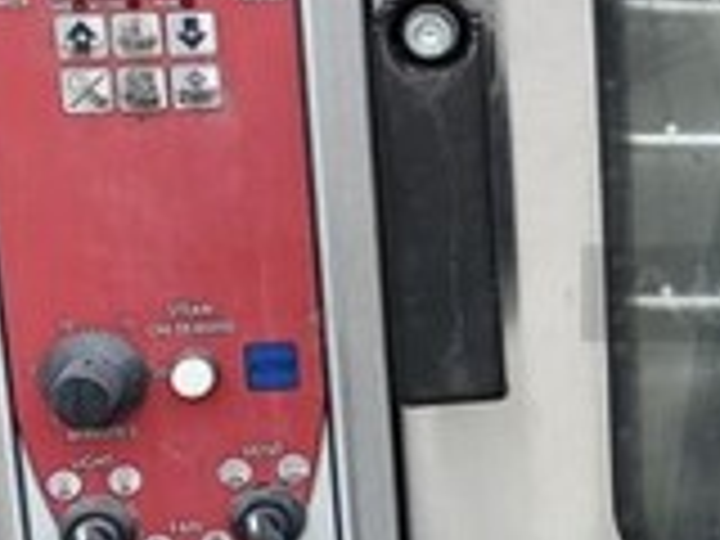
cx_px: 1084
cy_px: 104
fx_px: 2059
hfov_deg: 17.7
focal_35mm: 99
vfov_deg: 14.8
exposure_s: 1/100
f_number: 2.4
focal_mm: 4.3
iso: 64
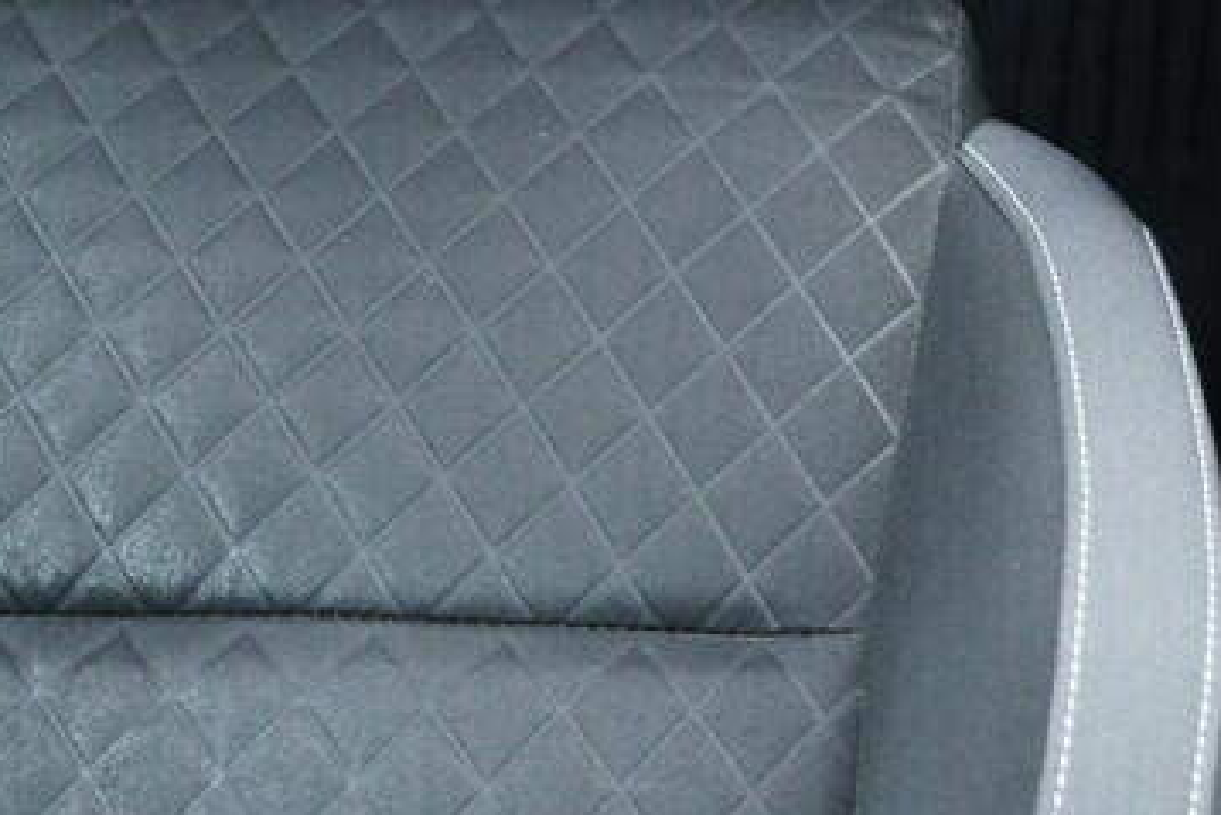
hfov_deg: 18.6
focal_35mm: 103
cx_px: 1511
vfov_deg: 13.2
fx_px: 3495
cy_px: 73
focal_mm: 24
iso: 640
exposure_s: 1/40
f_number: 2.8
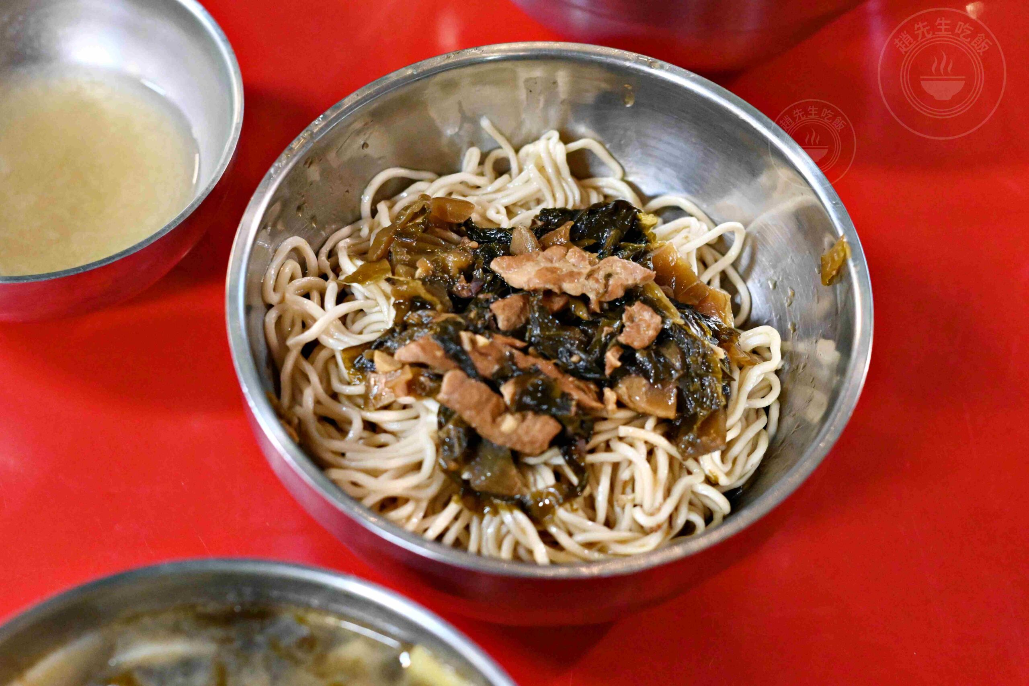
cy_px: 343
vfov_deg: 18.2
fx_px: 2144
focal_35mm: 75
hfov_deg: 27.0
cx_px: 514
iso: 5600
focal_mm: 50
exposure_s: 1/200
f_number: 3.2
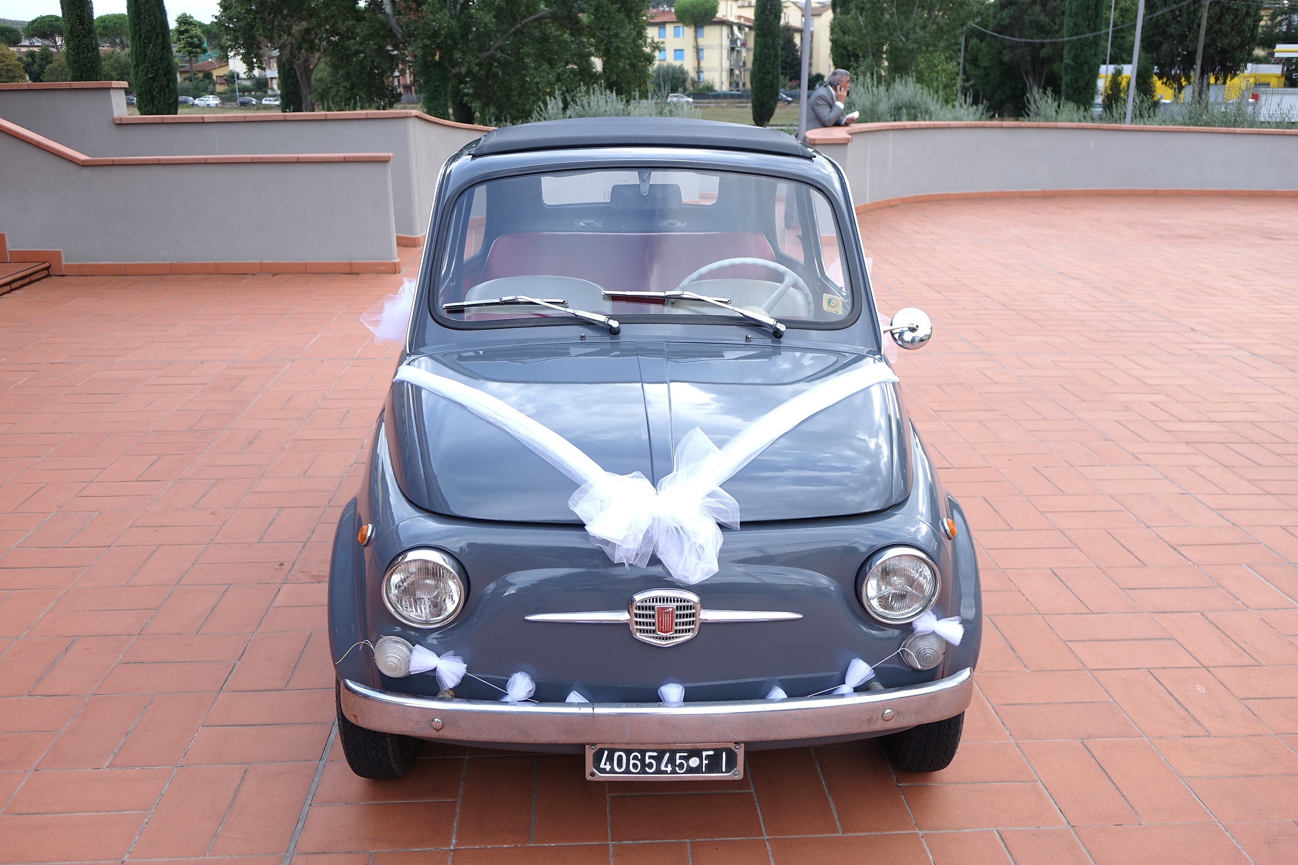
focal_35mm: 32
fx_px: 1154
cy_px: 432
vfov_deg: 41.1
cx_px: 649
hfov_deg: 58.7
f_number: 2.8
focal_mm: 11.56
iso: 100
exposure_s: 1/200
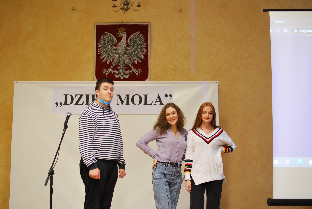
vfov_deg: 25.8
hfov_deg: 37.8
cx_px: 156
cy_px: 104
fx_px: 456
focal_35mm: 52
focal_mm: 35
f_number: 2.8
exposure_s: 1/30
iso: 450
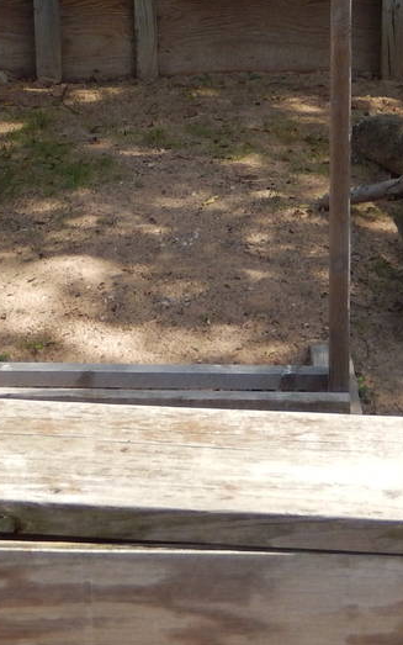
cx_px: 142
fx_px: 1423
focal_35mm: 81
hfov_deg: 16.1
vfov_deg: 24.5
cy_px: 26
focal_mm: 4.5
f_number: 3.4
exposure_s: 1/500
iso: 125
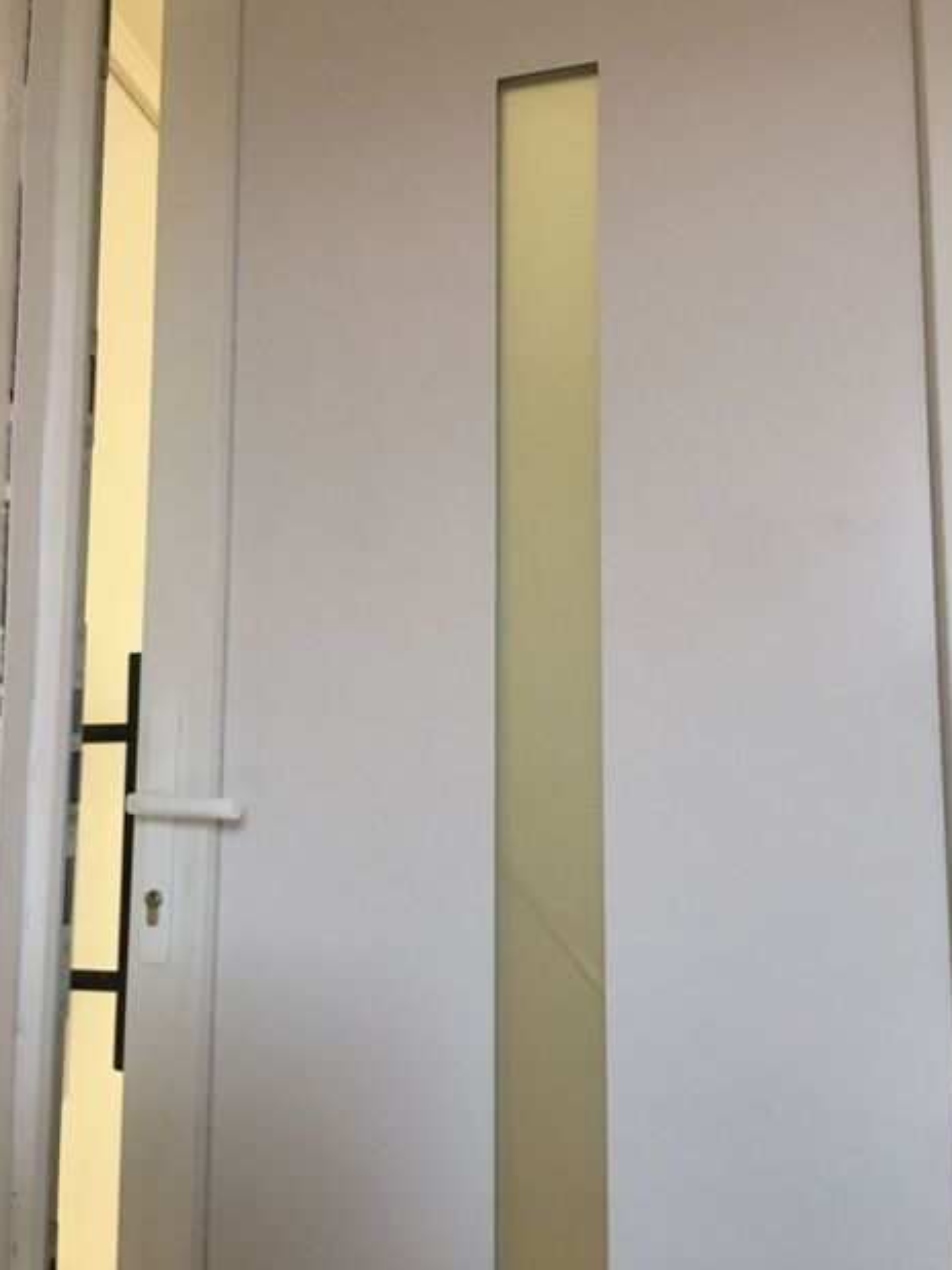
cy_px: 618
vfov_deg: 60.0
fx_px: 1100
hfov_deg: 46.8
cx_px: 486
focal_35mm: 30
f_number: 2.2
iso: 100
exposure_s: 1/17
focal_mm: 4.15
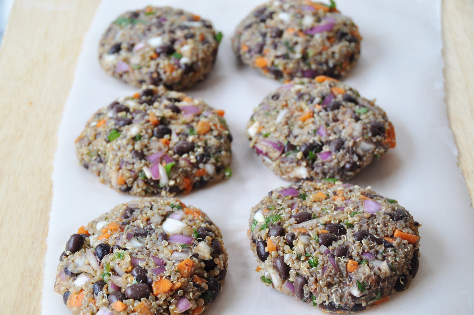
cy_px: 158
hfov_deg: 24.6
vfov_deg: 16.5
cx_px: 237
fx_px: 1085
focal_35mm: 82
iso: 200
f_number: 6.3
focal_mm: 55
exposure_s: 1/20
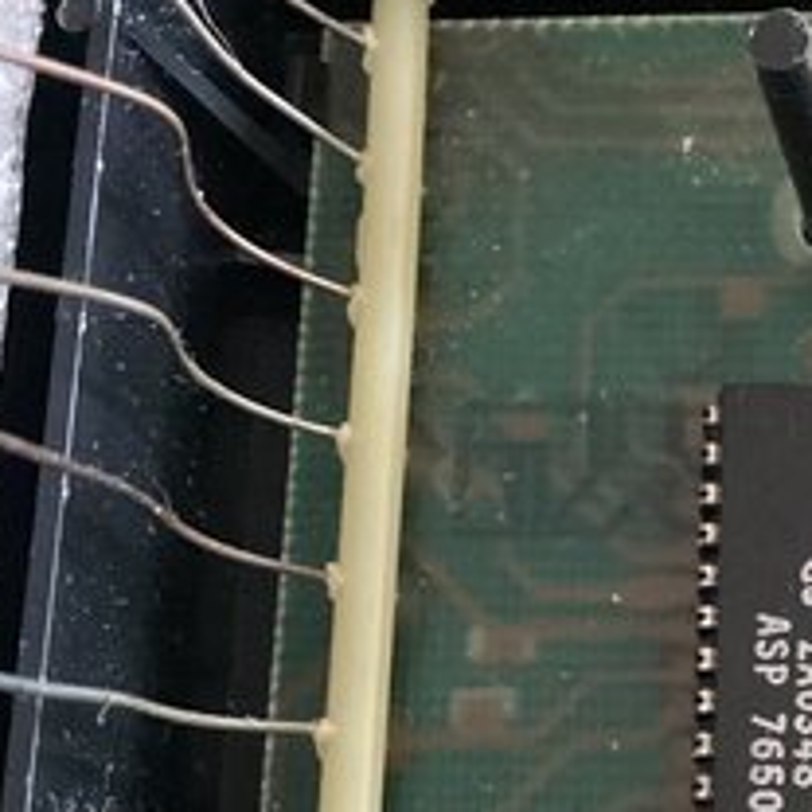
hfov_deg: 20.9
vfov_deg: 22.1
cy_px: 554
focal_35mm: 78
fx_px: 2070
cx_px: 941
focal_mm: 3.3
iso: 640
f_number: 2.4
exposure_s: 1/24
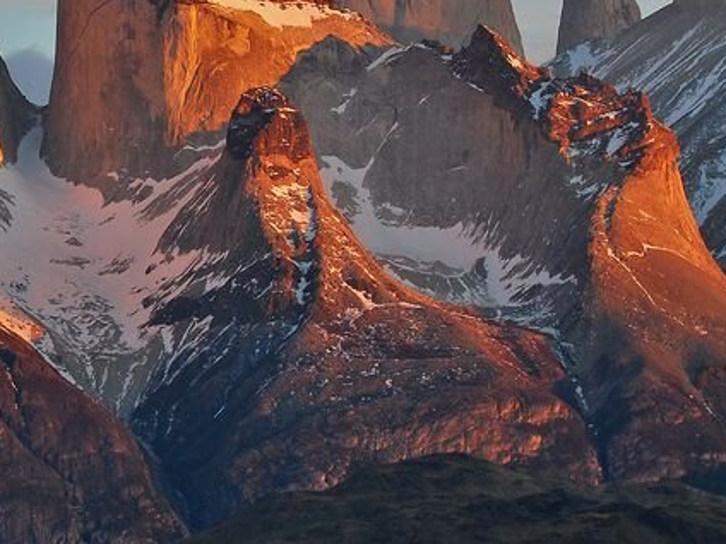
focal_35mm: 238
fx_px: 4992
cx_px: 2
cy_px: 268
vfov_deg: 6.2
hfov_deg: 8.3
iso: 100
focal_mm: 70
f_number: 5.6
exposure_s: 1/60
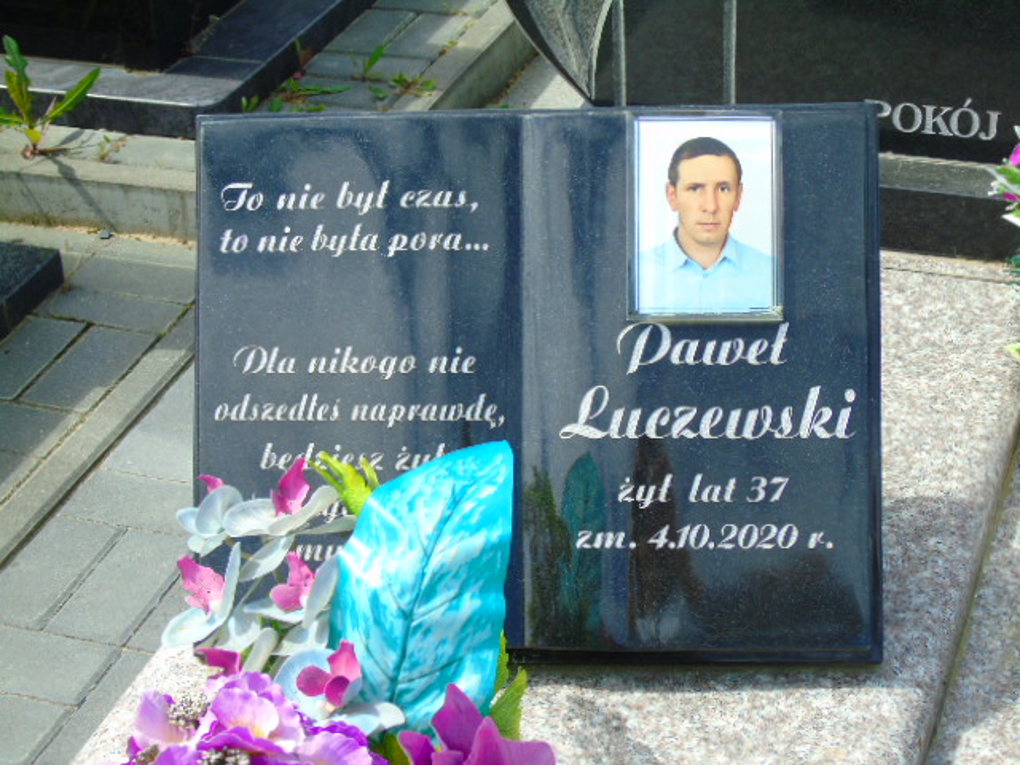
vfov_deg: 20.7
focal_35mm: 71
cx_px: 510
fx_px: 2092
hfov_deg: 27.4
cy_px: 382
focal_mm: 13
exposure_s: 1/320
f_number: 4.7
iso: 80
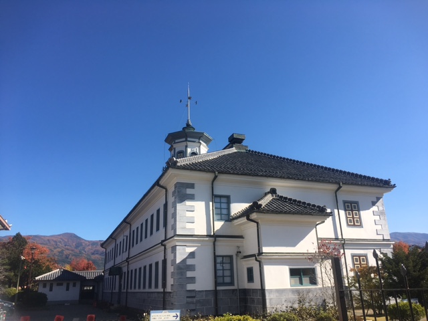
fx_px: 359
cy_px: 160
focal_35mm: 29
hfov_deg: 61.7
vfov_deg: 48.2
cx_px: 214
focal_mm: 4.15
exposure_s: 1/1241
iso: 25
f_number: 2.2
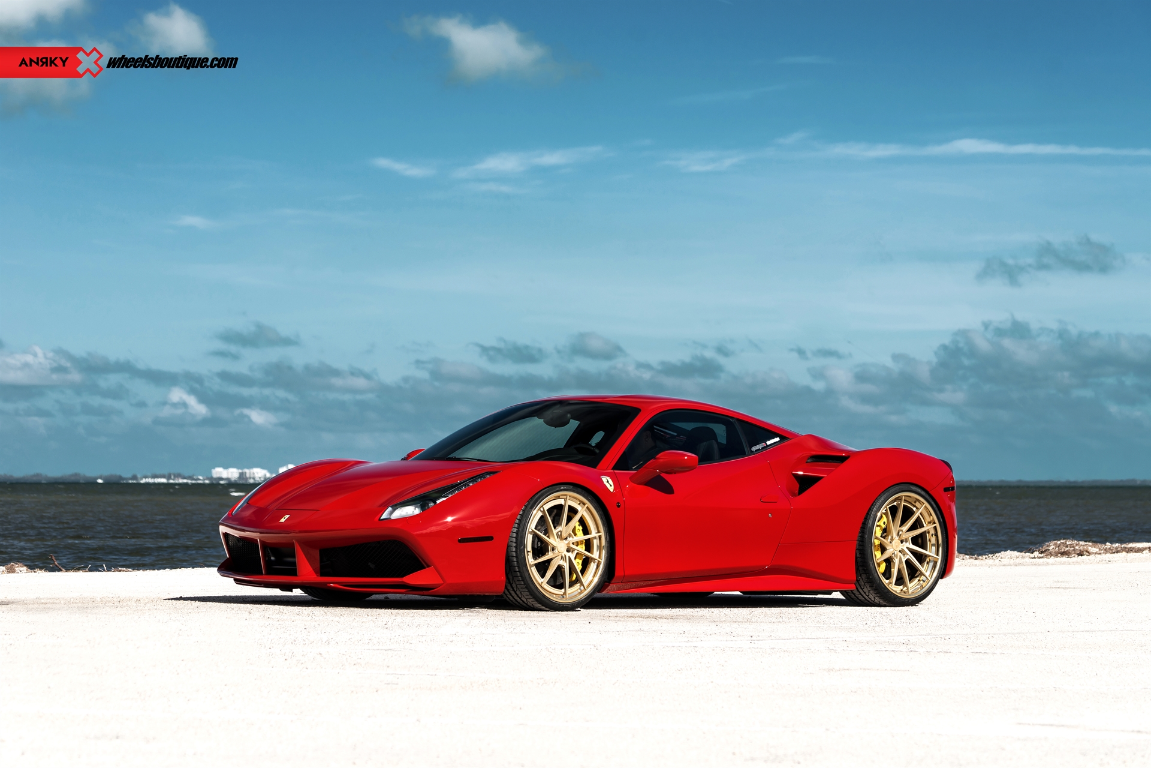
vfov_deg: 12.9
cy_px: 384
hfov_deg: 19.3
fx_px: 3389
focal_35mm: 106
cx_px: 576
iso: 80
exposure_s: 1/200
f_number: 6.3
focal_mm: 106
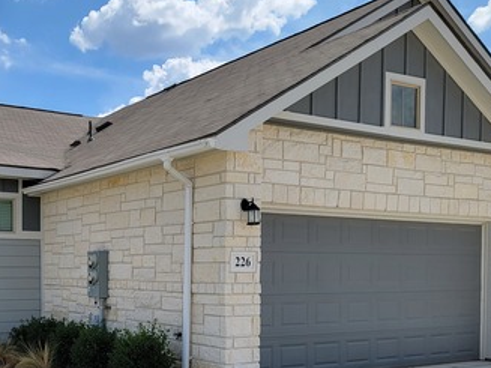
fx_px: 666
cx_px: 104
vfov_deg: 30.3
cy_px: 279
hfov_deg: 39.0
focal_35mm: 47
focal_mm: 6.7
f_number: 1.8
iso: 16
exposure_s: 1/1307
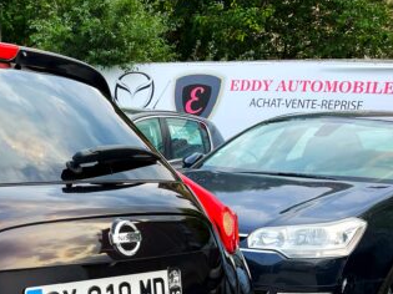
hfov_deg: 26.1
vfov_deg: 21.1
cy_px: 330
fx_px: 749
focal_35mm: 66
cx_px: -84
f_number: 1.6
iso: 32
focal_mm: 5.1
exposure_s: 1/148
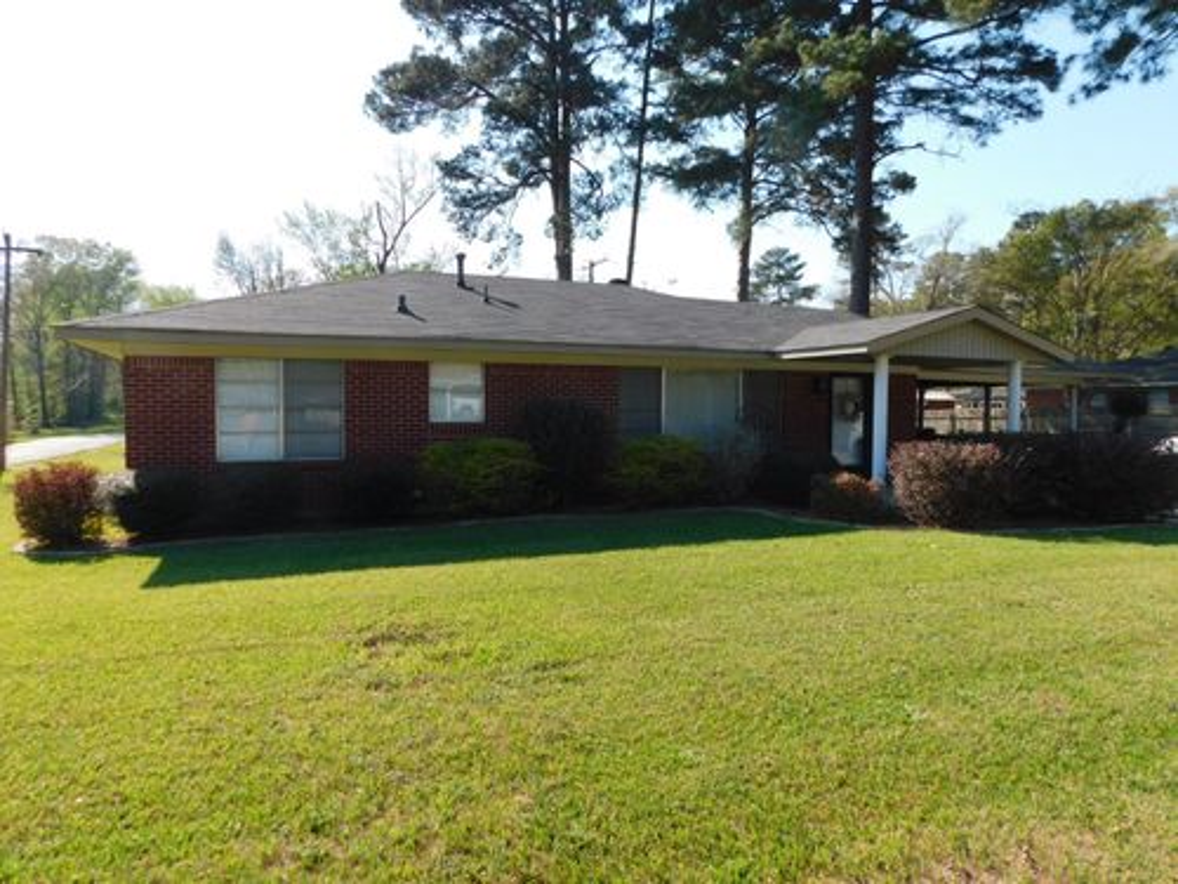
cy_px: 442
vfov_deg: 56.8
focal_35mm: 24
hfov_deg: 71.6
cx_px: 589
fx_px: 817
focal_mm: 4.1
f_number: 3
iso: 125
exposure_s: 1/800
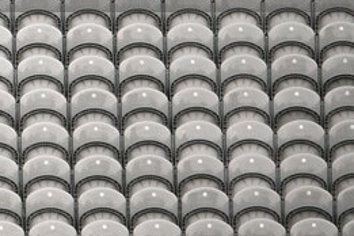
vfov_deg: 0.9
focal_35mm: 1571
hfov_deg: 1.3
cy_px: -182
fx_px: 15447
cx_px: -221
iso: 640
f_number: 4.5
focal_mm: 400
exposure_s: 1/3200
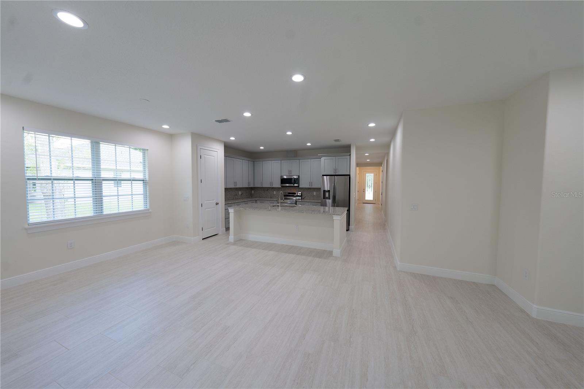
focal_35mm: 12
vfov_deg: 90.0
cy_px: 194
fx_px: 195
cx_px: 292
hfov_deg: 112.6
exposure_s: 1/80
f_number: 5
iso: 640
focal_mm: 12
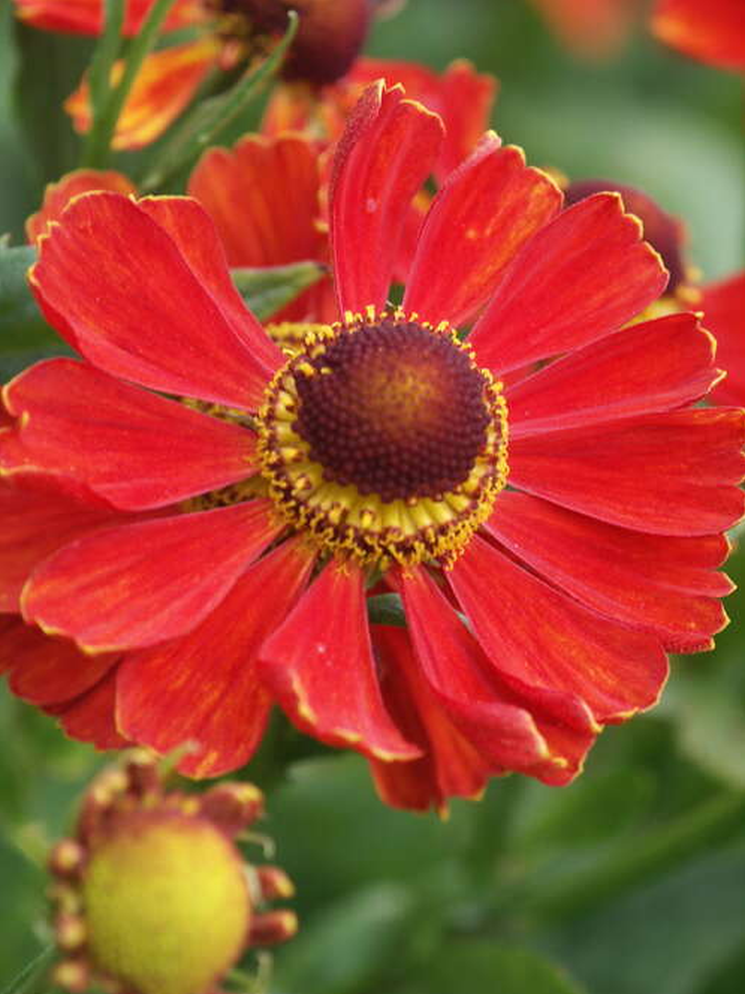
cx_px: 372
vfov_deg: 9.8
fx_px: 5768
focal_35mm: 201
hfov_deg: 7.4
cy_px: 498
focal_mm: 50.69
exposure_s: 1/180
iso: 100
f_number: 3.5
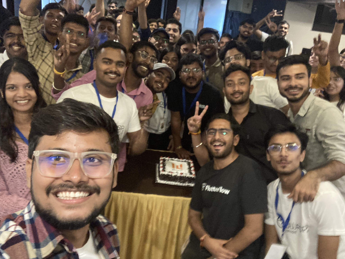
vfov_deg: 44.2
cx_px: 172
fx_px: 319
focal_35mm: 32
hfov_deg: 56.8
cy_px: 130
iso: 500
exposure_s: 1/17
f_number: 2.2
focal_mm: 2.87
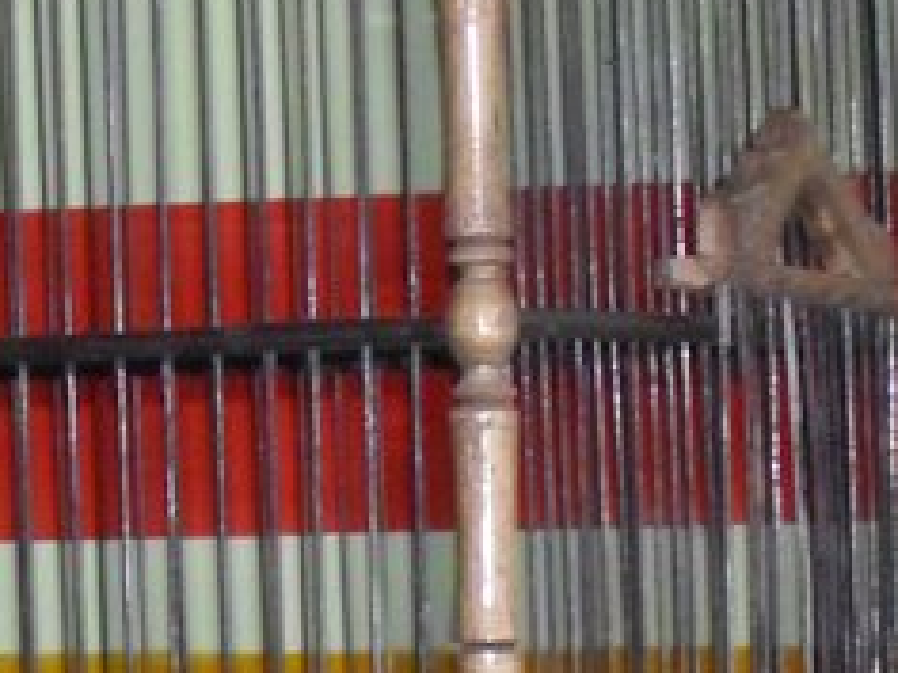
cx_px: -88
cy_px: 399
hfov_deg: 5.8
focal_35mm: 338
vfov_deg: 4.4
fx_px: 8768
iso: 400
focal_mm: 12.8
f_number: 4.2
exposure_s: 1/60
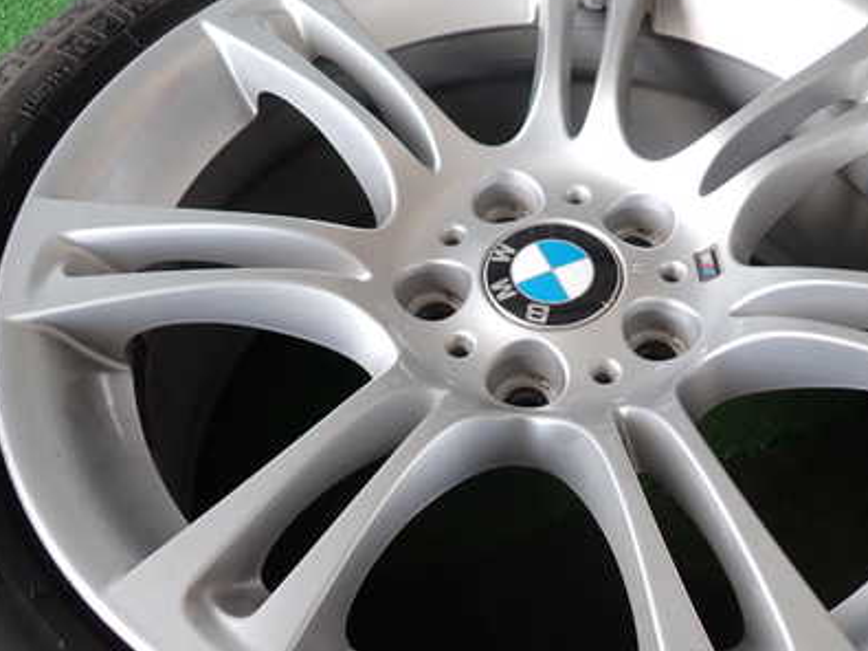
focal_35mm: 38
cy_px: 372
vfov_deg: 37.6
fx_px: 953
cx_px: 541
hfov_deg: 48.5
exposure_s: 1/60
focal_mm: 4.5
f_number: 2
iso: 125
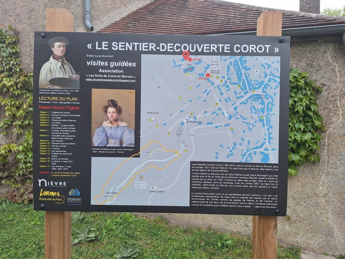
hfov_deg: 73.9
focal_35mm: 23
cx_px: 172
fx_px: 229
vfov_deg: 58.9
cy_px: 130
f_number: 1.8
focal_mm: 5.54
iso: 40
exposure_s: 1/377
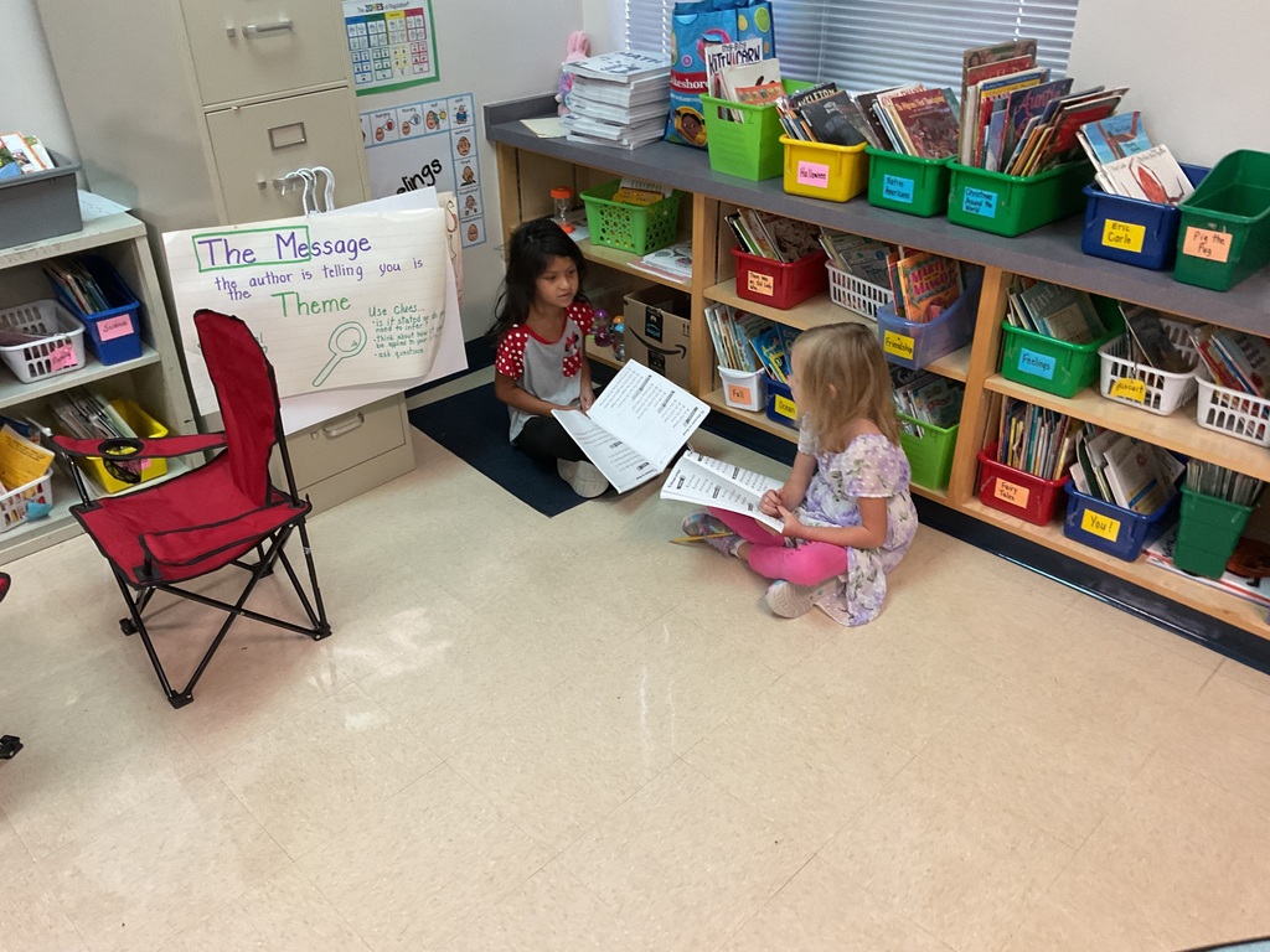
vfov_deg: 48.2
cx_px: 635
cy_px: 476
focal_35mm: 29
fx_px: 1064
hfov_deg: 61.7
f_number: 1.8
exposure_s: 1/60
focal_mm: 3
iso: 125
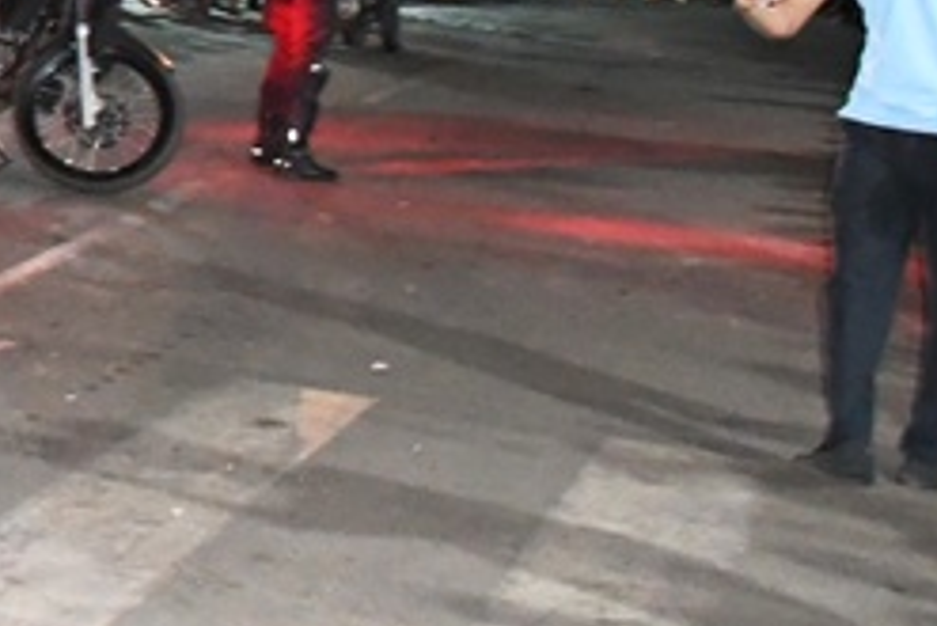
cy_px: -419
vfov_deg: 11.5
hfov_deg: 15.3
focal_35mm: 112
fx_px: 2917
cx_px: -835
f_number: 5
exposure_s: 1/80
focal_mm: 18
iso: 8000
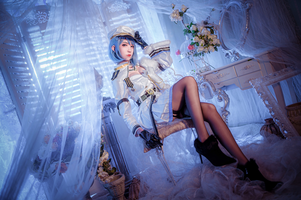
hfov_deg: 54.5
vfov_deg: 37.8
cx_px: 150
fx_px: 292
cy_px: 100
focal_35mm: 35
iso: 100
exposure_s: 1/160
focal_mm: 35
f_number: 1.4
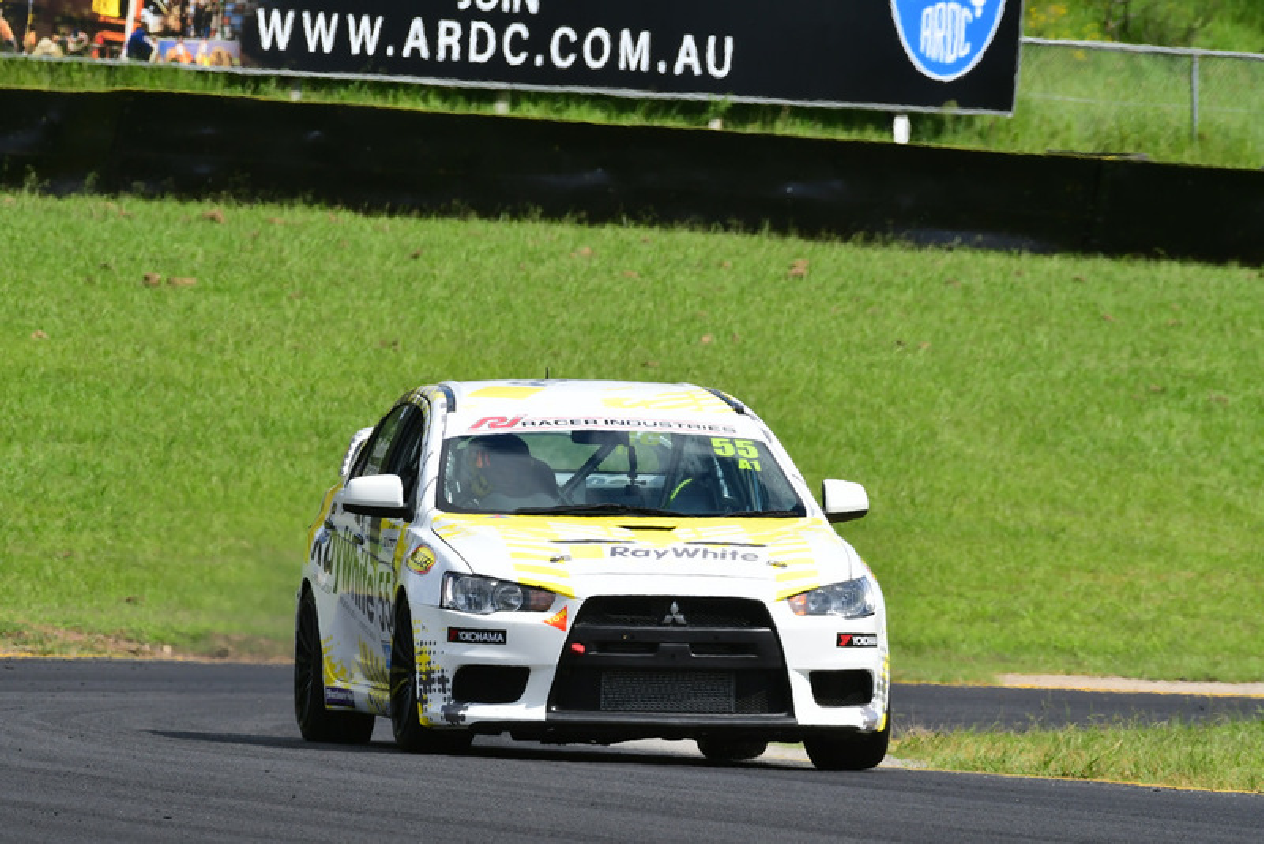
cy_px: 422
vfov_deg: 2.4
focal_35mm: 570
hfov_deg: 3.6
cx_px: 632
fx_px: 20019
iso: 400
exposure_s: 1/640
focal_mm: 380
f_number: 11
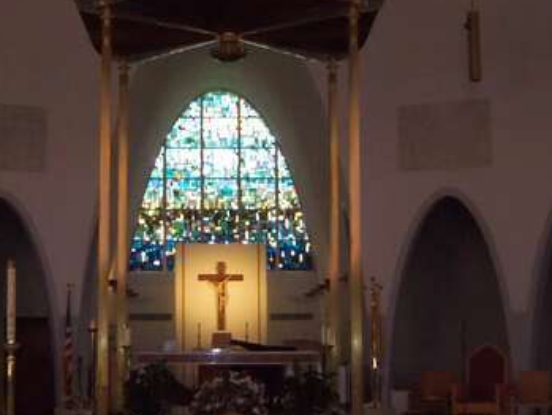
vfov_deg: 17.0
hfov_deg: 22.5
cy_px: 187
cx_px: 218
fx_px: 1388
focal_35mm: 87
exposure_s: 1/50
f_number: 4.3
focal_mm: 6.8
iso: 400
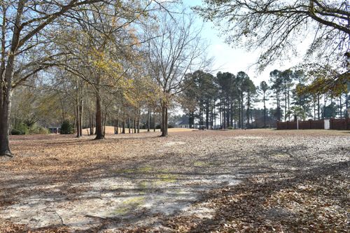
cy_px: 116
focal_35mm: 32
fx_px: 306
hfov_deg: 59.5
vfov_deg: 41.7
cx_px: 175
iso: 200
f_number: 10
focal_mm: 21
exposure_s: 1/400
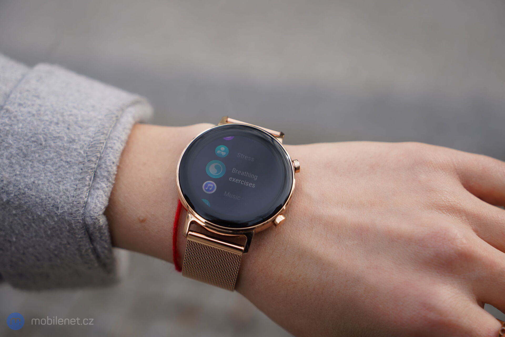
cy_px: 168
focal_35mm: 60
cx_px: 252
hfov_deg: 33.4
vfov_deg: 22.6
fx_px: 842
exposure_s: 1/200
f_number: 4.5
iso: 100
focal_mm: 60
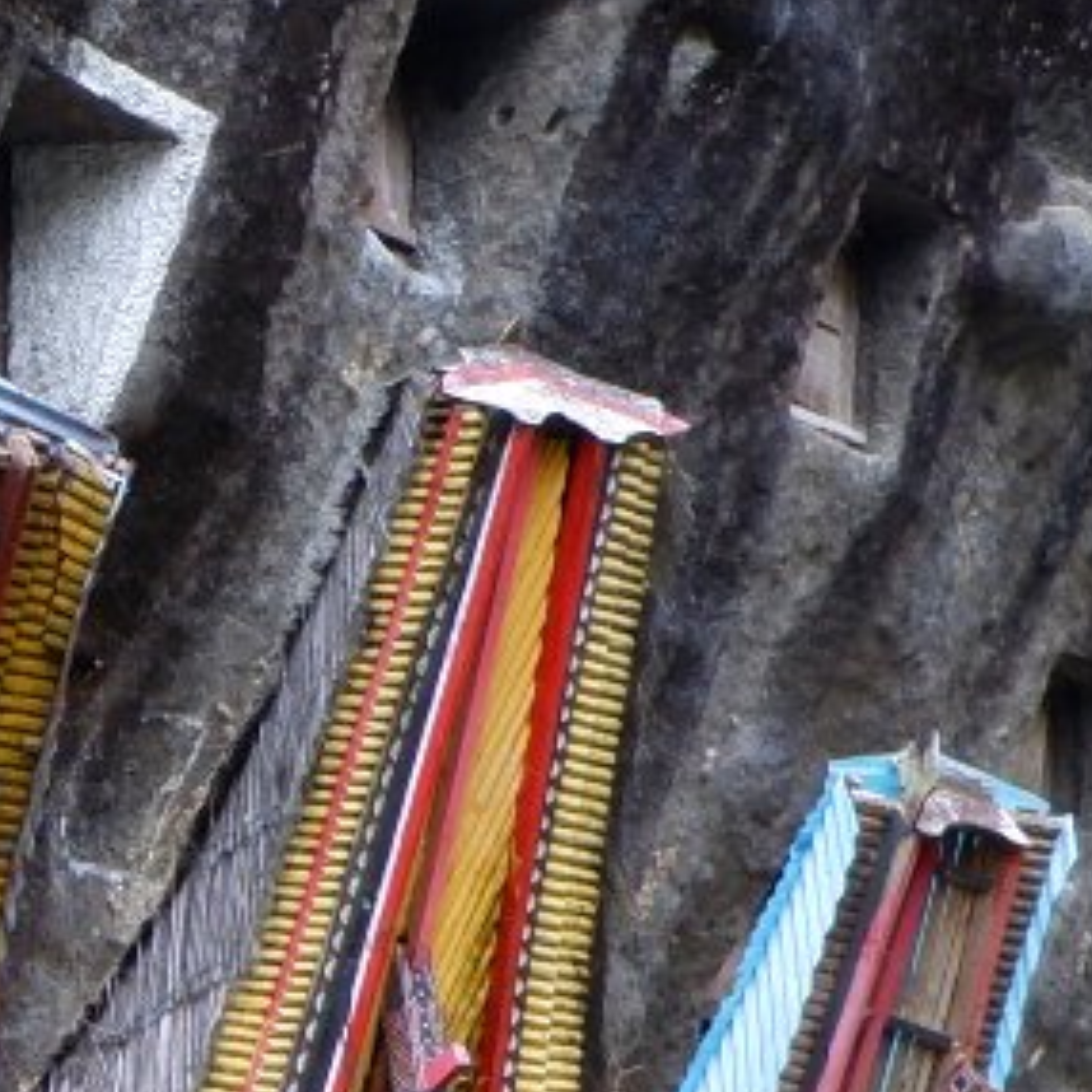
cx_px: -2020
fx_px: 5175
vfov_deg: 12.0
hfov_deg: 9.7
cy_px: 825
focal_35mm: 145
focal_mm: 15
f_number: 10
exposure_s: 1/480
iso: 500
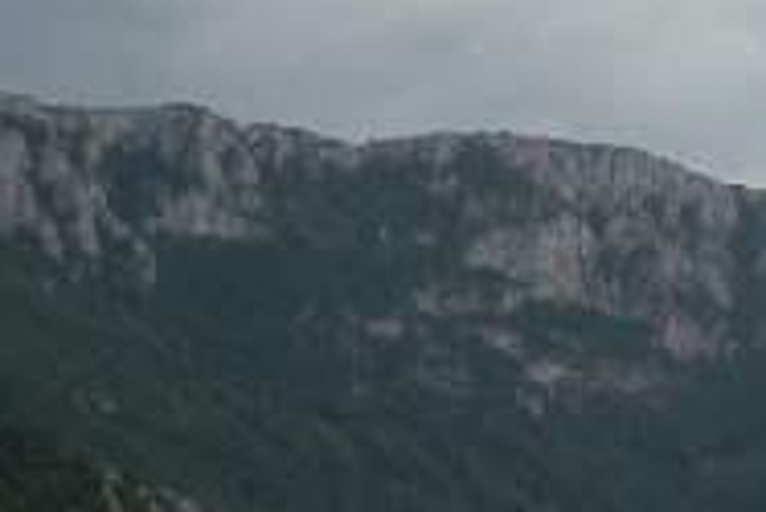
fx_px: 3130
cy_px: 692
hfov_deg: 13.4
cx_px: 1008
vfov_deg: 9.2
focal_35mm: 147
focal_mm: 5.9
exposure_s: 1/250
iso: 64
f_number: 4
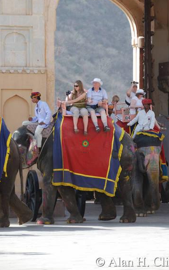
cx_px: 95
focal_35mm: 227
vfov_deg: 9.2
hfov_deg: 5.8
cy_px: 106
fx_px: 1672
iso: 200
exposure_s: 1/320
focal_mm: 120
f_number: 5.6
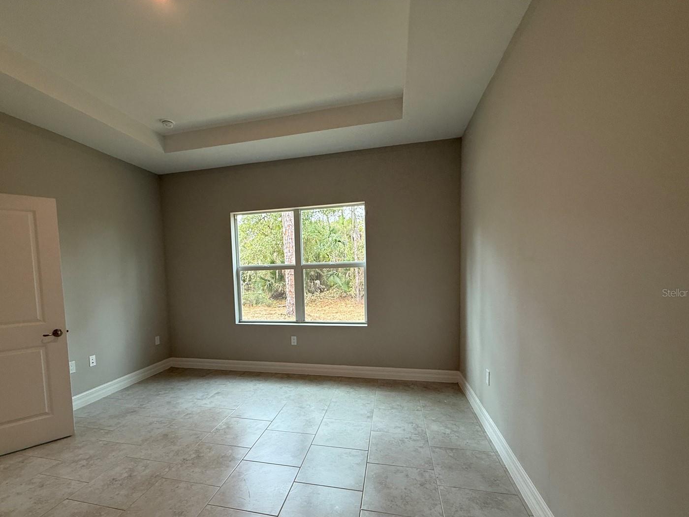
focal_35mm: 16
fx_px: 318
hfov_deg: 94.3
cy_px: 292
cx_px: 315
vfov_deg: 77.7
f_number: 2.2
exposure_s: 1/120
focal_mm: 2.22
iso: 125
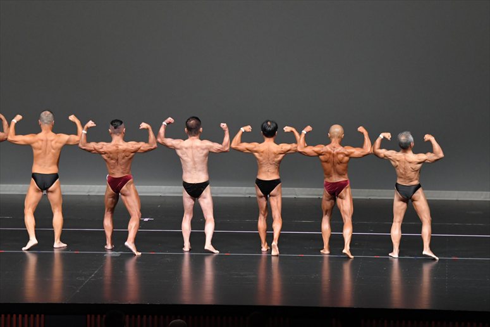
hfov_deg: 11.8
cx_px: 245
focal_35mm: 174
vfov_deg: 7.9
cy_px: 164
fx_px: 2367
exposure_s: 1/400
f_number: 5.6
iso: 4000
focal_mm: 116
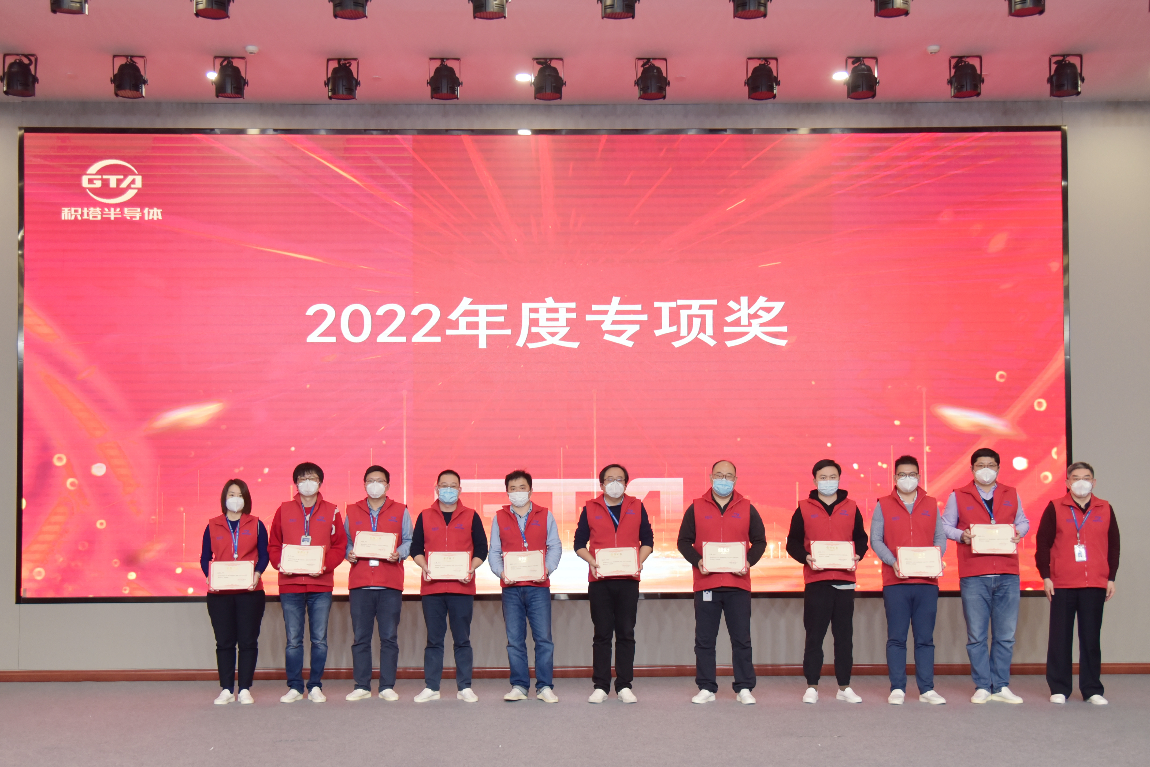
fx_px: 1118
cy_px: 384
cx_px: 575
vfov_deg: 37.8
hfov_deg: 54.4
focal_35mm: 35
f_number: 4
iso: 1000
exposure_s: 1/125
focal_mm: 35
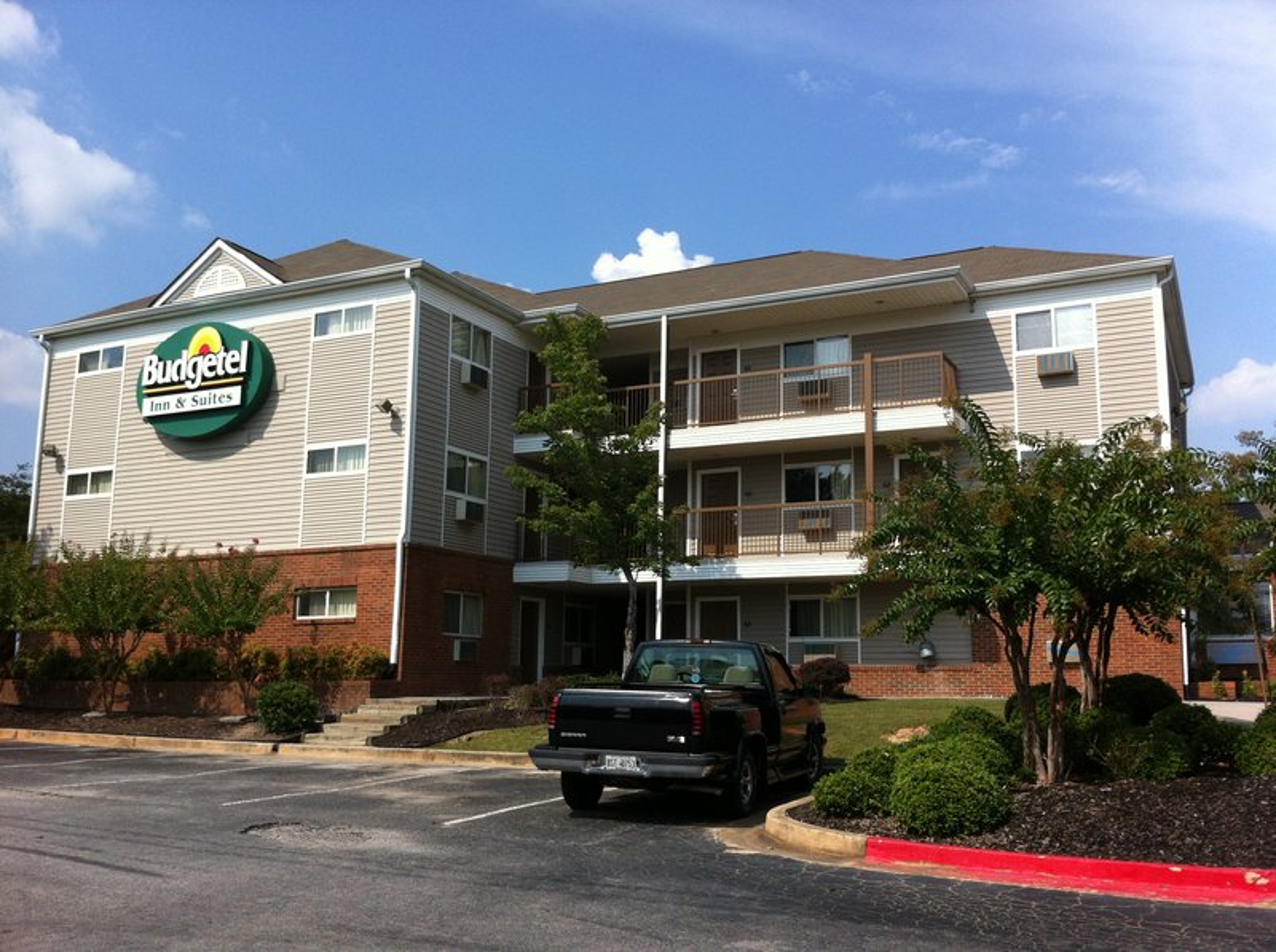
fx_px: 1288
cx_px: 638
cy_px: 476
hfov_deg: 52.7
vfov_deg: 40.6
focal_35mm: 35
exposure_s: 1/1312
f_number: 2.8
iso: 80
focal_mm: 3.85
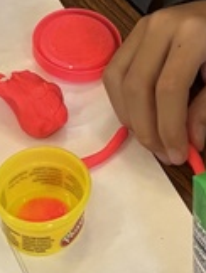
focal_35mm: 164
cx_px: 194
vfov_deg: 10.7
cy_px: -317
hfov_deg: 9.0
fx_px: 1298
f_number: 1.6
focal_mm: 5.96
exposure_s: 1/60
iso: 200
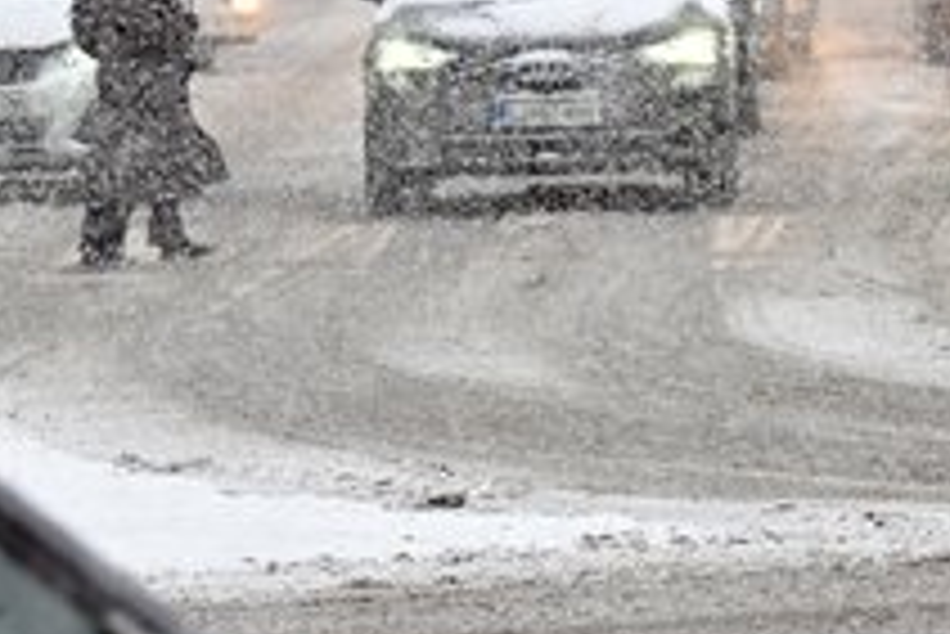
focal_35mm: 474
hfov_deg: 4.3
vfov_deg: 2.9
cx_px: 216
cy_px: 155
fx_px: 12516
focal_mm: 200
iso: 1000
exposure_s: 1/250
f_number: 9
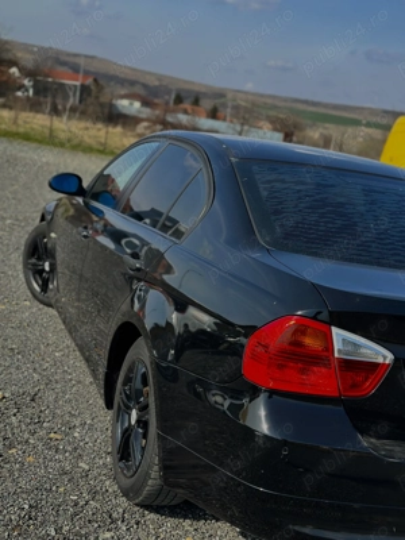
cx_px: 202
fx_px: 749
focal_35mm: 48
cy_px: 270
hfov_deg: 30.3
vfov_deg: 39.7
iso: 100
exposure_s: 1/2203
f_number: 1.78
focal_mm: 6.86
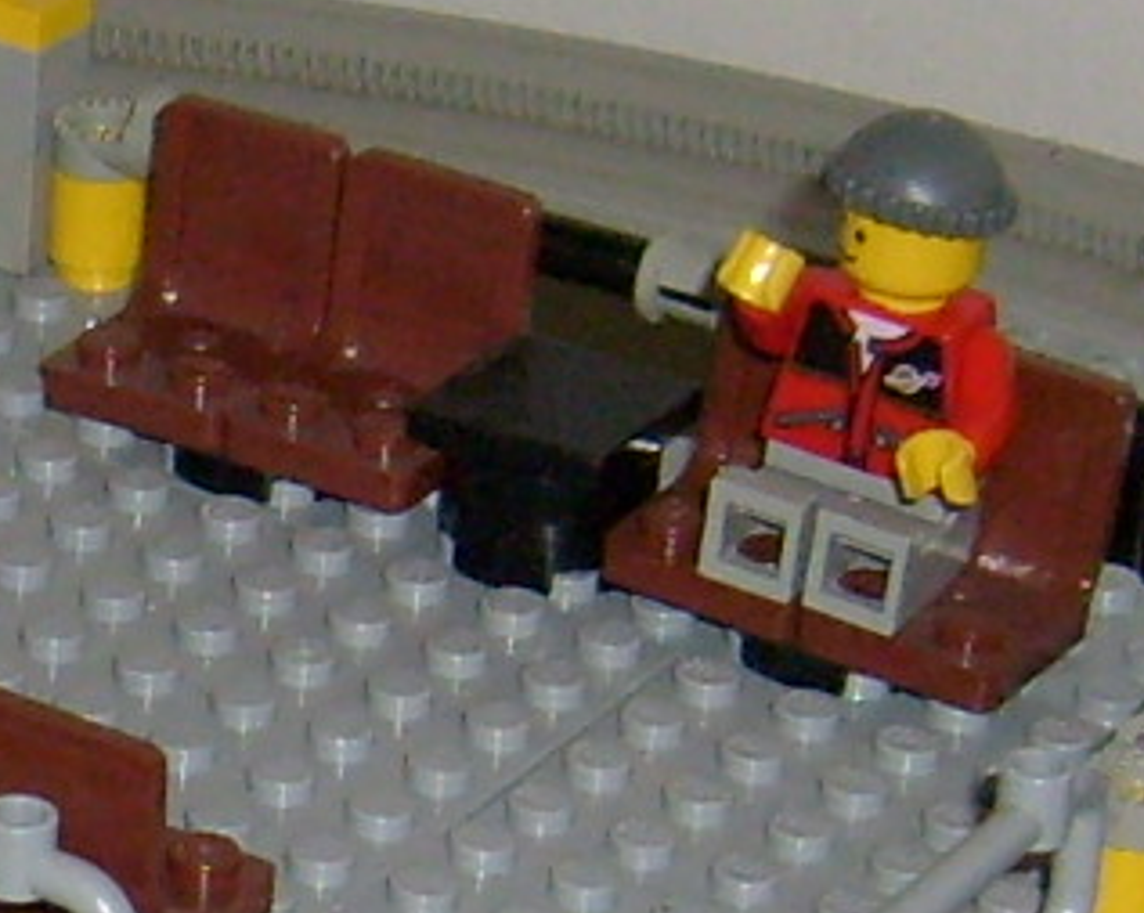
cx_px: -884
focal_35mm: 221
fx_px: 7476
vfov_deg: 7.0
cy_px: 751
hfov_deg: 8.4
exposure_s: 1/45
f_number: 2.8
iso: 100
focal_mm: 5.8
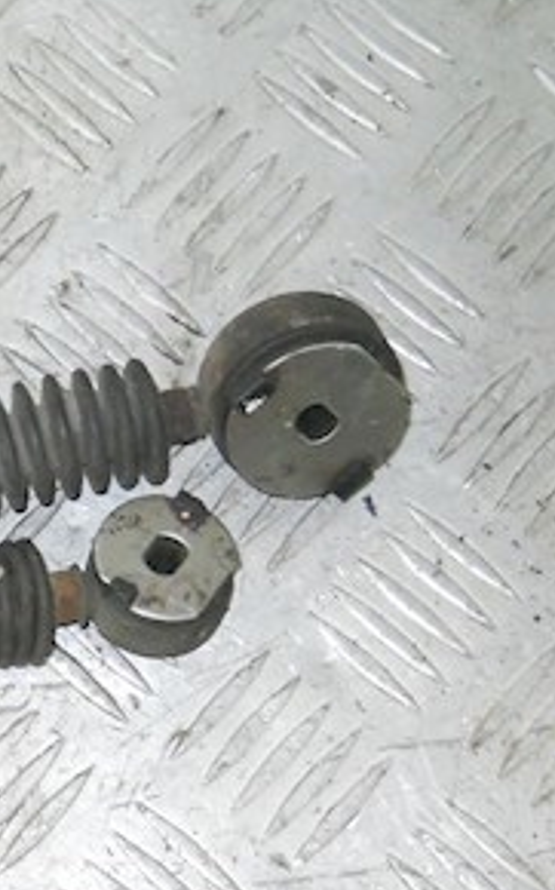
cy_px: 660
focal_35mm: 96
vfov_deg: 21.5
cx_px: -300
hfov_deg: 12.8
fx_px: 2326
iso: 400
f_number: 3.1
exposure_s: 1/30
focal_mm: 6.72
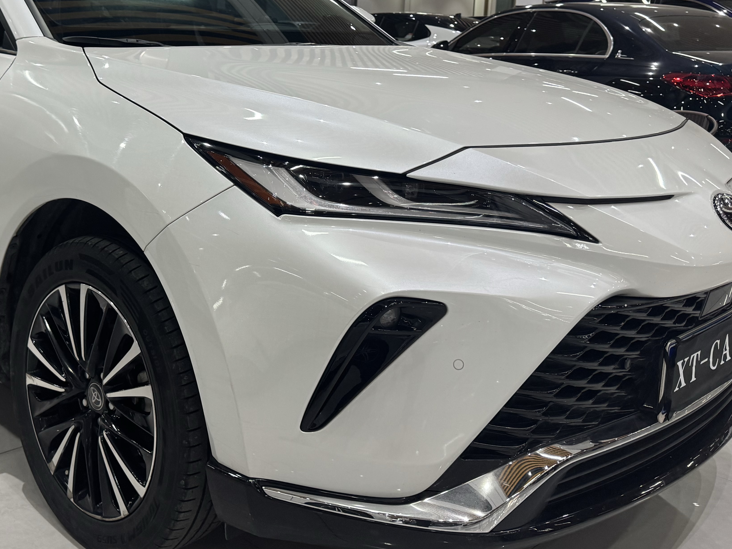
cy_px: 131
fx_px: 888
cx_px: 237
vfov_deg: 33.6
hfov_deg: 44.1
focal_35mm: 42
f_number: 1.78
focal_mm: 6.76
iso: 200
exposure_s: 1/100
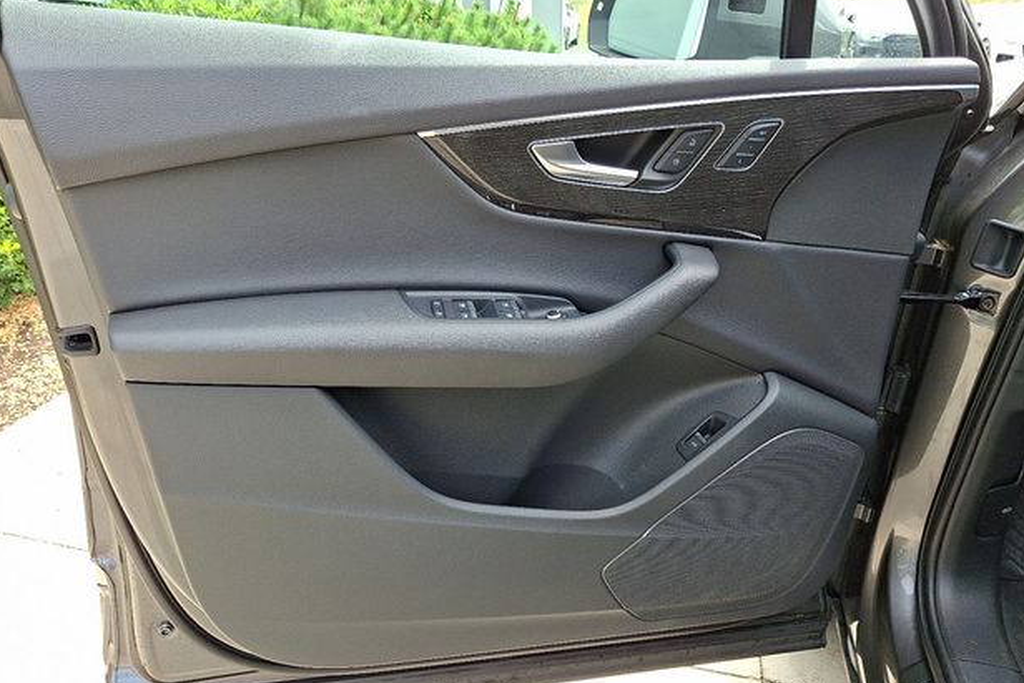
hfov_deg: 67.4
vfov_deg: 47.9
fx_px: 768
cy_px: 319
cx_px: 525
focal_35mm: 27
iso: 25
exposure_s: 1/135
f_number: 1.8
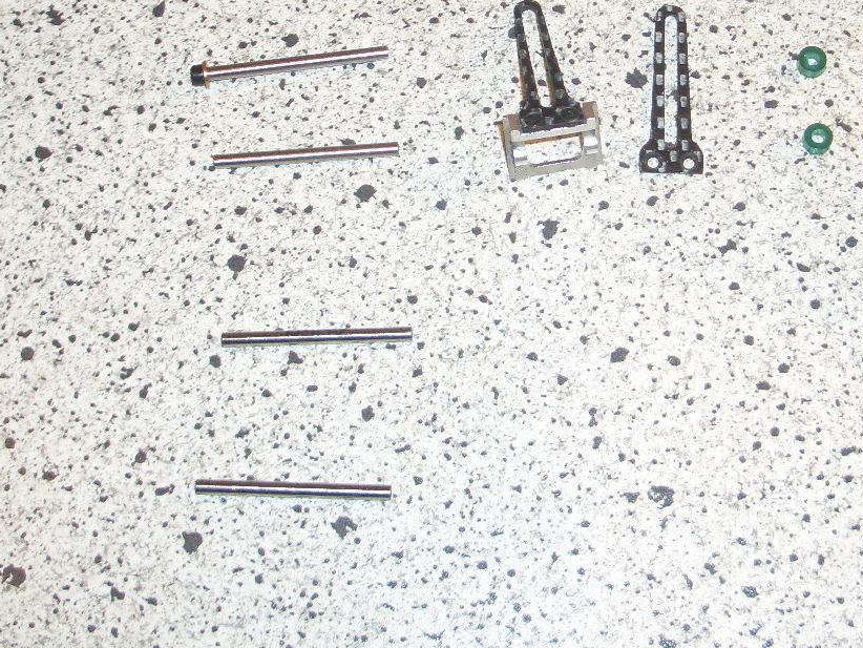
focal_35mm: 137
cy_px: 152
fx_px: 3416
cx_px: 555
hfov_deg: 14.4
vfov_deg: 10.8
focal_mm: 14.6
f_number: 4.4
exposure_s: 1/60
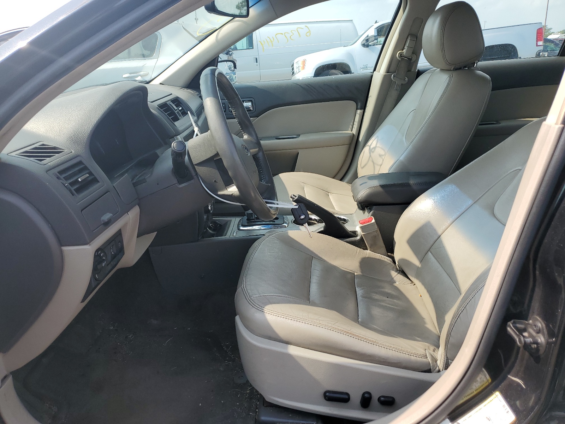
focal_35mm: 26
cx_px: 282
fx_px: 424
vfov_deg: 53.1
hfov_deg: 67.3
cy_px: 212
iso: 50
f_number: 1.5
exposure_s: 1/1111
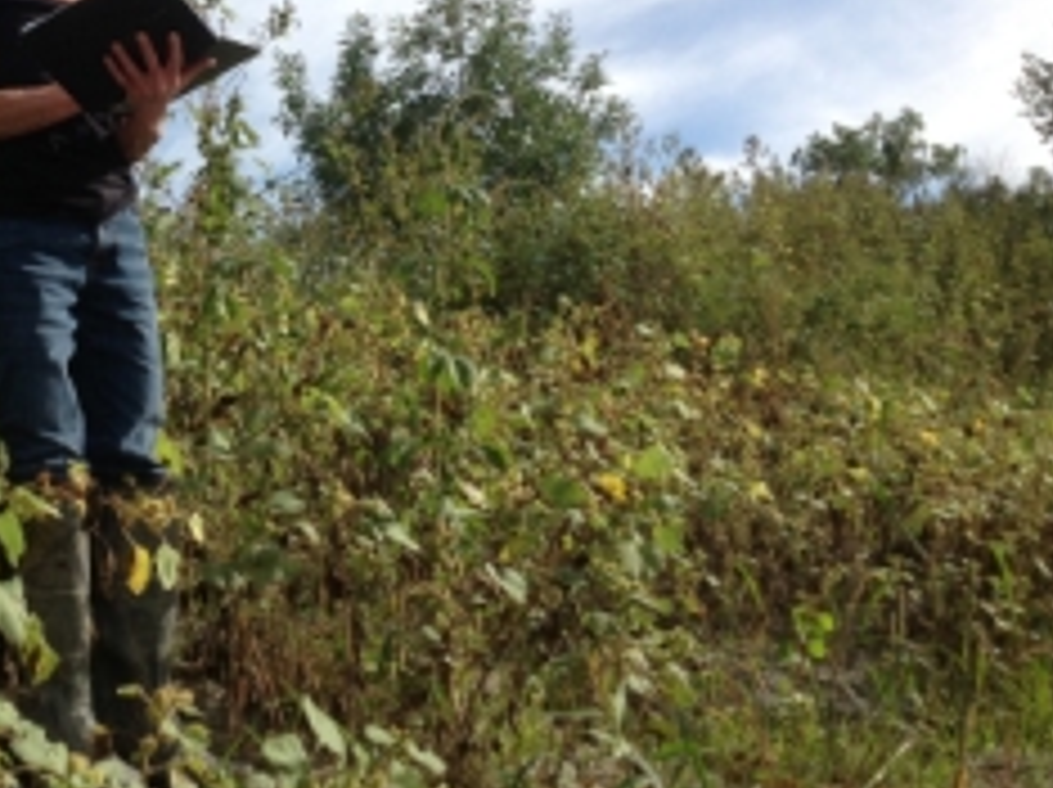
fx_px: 2036
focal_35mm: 67
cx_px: 158
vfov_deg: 21.8
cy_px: 281
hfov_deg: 28.2
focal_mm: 4.28
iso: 50
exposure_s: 1/1439
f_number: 2.4
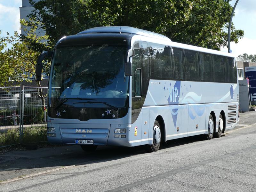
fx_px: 725
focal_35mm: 98
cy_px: 96
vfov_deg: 15.1
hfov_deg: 20.0
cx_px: 128
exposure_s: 1/320
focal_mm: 17.5
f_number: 5
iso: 80
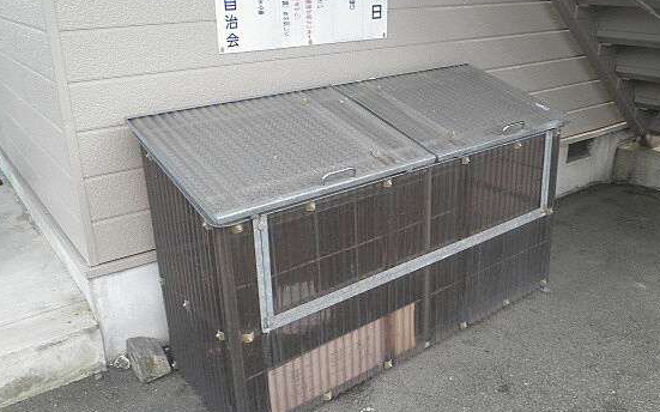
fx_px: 575
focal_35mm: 32
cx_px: 358
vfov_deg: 39.4
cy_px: 214
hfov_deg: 59.6
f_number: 2.8
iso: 64
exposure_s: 1/100
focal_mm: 4.7
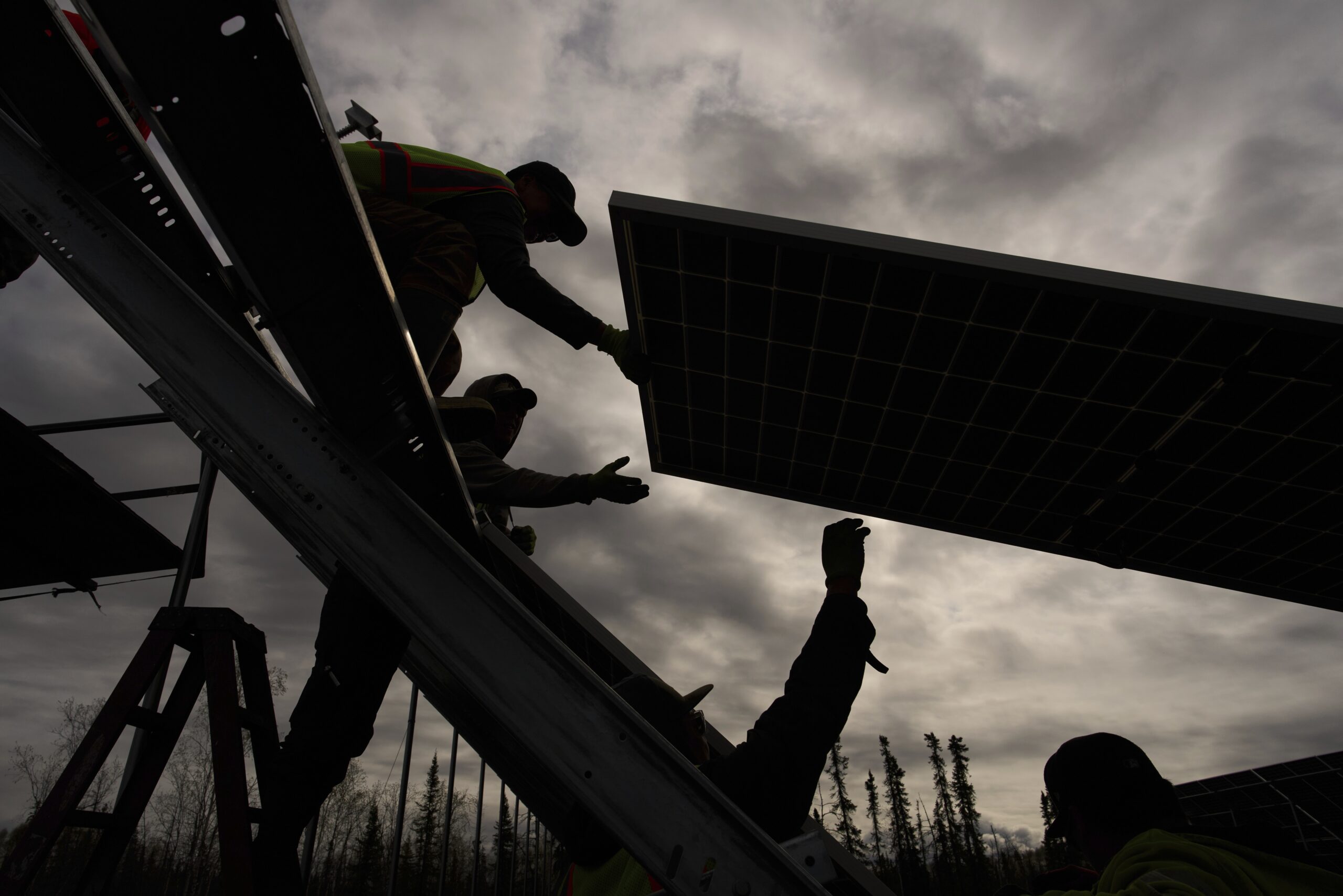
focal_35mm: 24
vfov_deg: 53.1
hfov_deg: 73.7
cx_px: 672
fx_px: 895
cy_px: 448
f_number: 9
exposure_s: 1/4000
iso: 250
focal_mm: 24
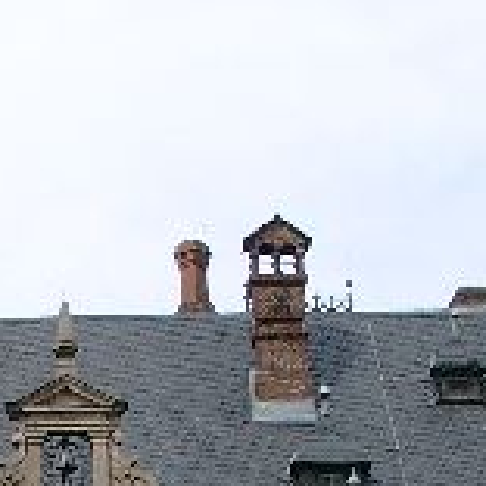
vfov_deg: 11.1
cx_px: -209
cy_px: 629
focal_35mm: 154
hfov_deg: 11.0
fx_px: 2446
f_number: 4
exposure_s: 1/730
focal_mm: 7.13
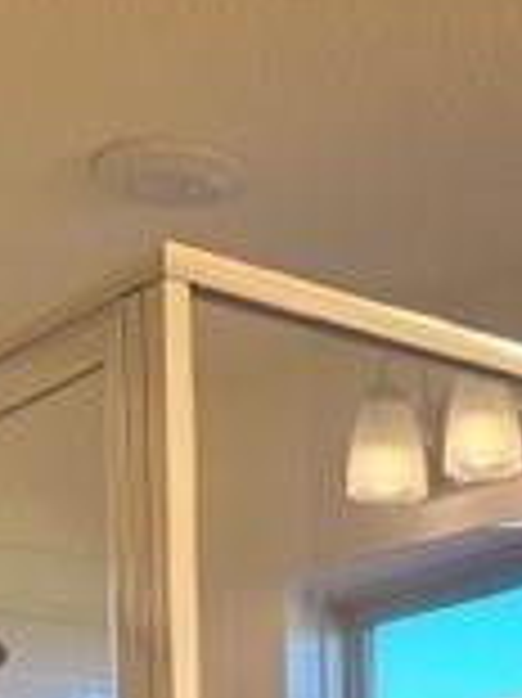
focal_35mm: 99
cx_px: 536
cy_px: 1238
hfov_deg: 14.6
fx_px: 1993
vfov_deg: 16.7
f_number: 1.78
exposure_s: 1/163
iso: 80
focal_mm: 6.86
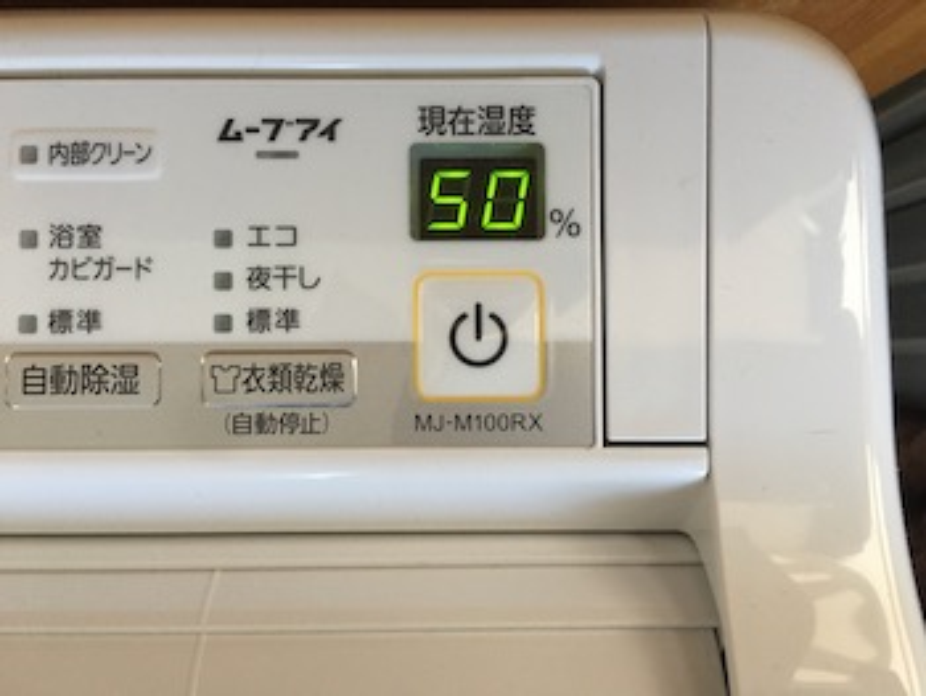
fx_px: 776
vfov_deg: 48.3
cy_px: 348
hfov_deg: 61.6
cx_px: 463
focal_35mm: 29
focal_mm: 4.15
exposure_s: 1/15
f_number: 2.2
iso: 50
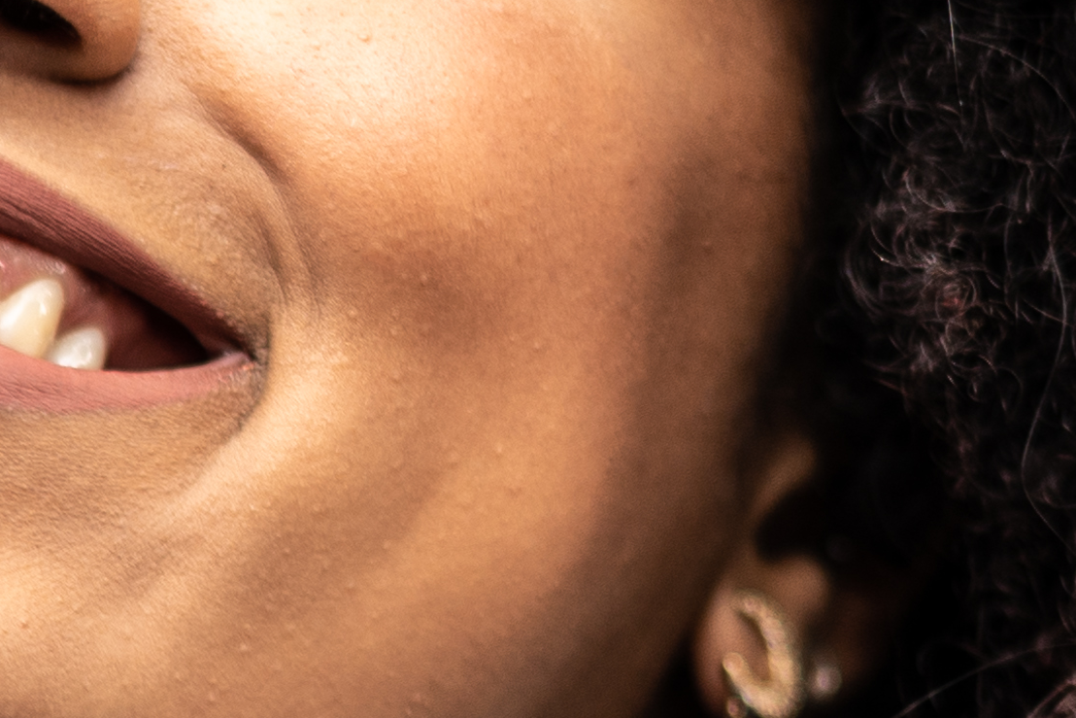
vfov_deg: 3.8
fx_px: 10731
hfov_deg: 5.7
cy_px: 1219
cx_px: -694
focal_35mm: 359
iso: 100
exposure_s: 1/250
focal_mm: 50
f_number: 1.4
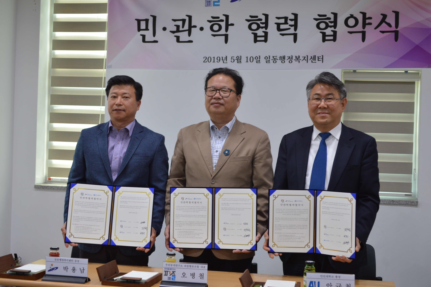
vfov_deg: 22.6
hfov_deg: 33.4
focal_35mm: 60
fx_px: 718
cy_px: 144
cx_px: 216
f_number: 5.3
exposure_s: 1/30
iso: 400
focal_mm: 40
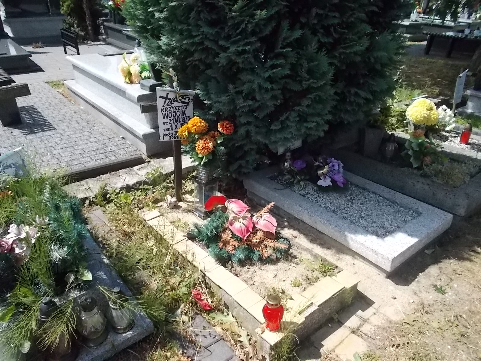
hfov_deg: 67.3
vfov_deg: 53.1
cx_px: 240
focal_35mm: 26
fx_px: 361
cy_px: 180
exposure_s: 1/500
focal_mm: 4.6
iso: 400
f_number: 8
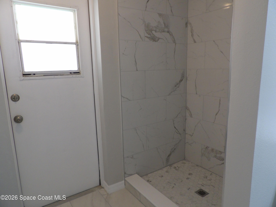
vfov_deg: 56.8
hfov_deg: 71.6
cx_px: 138
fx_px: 191
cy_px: 104
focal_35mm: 24
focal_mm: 4.3
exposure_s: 1/32
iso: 200
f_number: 3.2
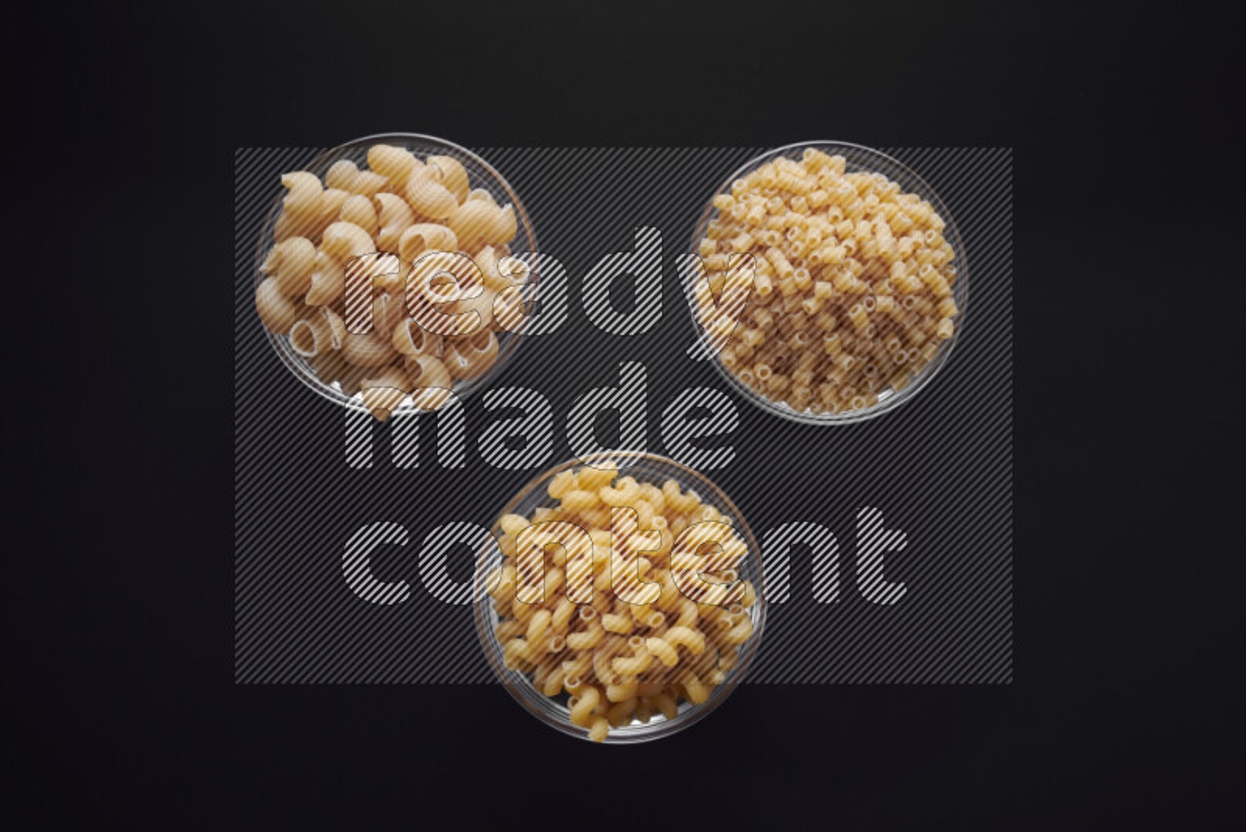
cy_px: 416
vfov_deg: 27.0
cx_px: 623
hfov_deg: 39.6
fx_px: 1731
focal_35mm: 50
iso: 100
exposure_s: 1/100
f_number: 8
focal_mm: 50
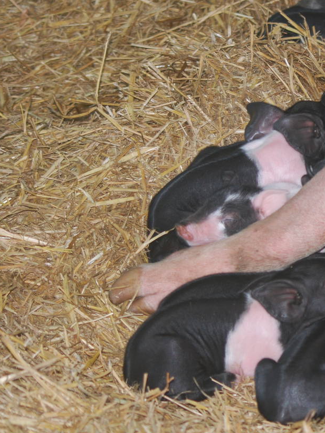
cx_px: 416
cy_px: 195
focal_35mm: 197
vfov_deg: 10.0
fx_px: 2465
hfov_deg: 7.5
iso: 250
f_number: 4
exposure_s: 1/60
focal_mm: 70
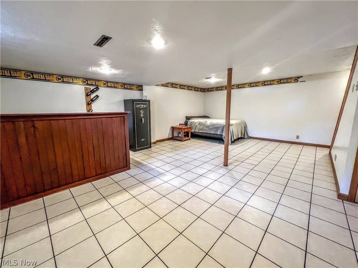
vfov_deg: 89.9
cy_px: 134
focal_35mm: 13
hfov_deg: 106.2
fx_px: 134
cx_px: 179
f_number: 1.8
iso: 320
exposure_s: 1/60
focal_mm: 1.57
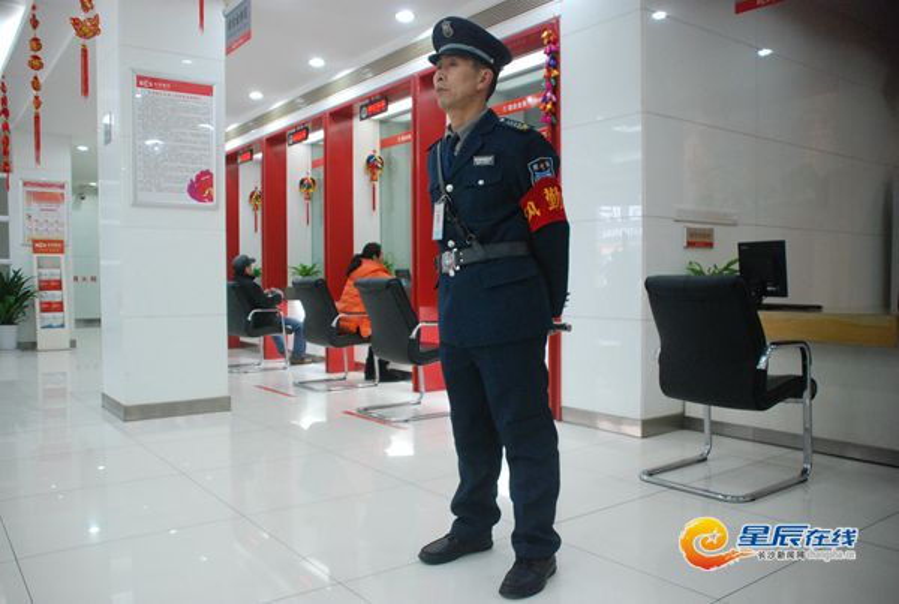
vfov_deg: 43.8
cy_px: 302
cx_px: 450
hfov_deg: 61.8
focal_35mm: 30
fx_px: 751
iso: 1100
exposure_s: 1/60
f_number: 3.8
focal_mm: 20
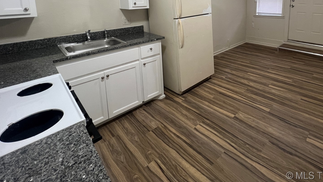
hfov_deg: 87.2
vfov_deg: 52.2
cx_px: 208
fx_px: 163
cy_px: 22
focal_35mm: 19
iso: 200
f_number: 1.8
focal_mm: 1.57
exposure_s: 1/60
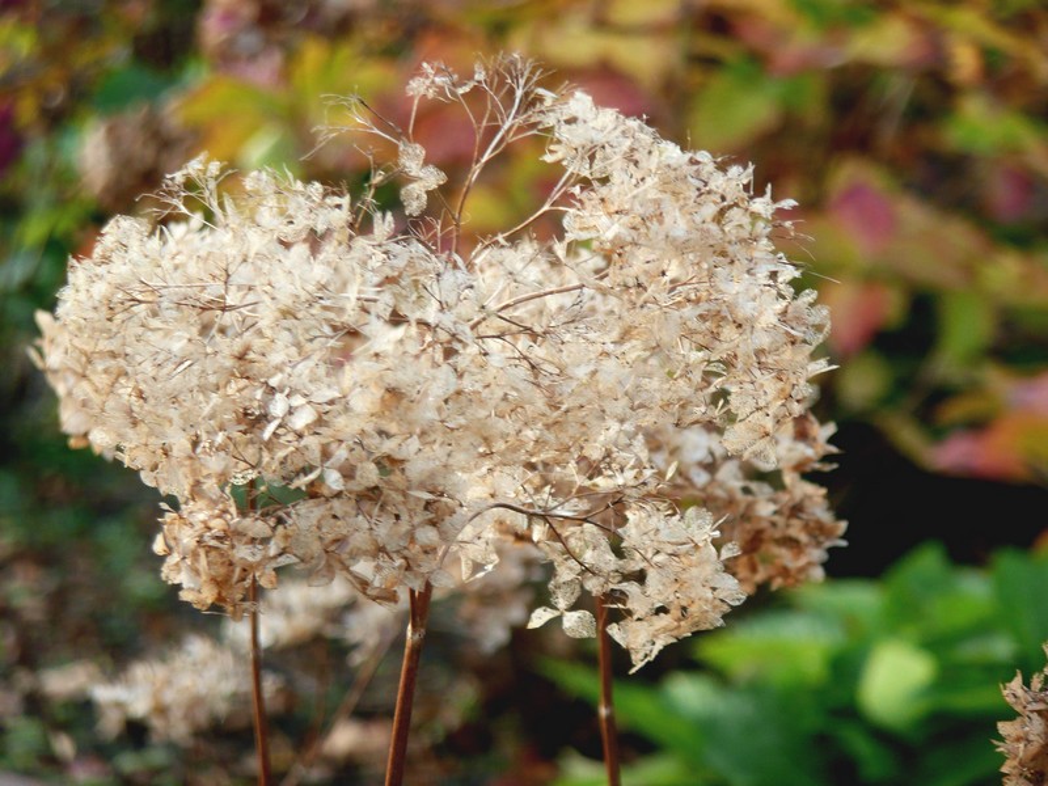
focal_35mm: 256
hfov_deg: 7.7
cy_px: 393
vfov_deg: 5.8
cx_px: 524
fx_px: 7750
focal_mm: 42
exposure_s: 1/60
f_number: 4.9
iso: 200
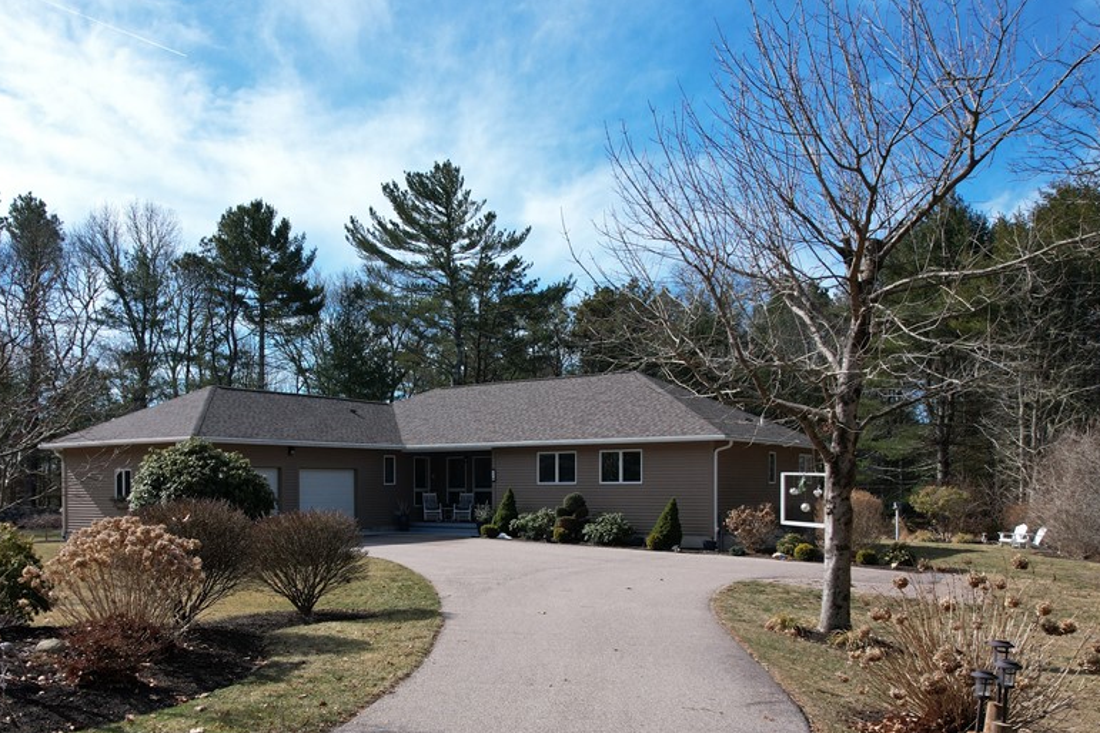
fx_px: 947
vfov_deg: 41.8
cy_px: 485
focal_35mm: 31
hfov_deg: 59.7
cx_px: 432
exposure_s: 1/1500
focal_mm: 8.38
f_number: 2.8
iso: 100
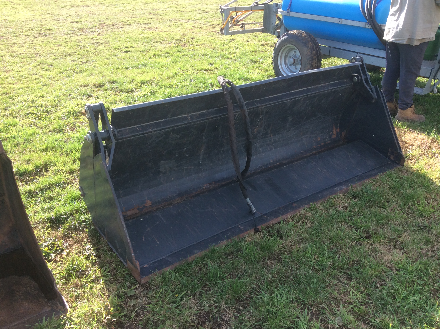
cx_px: 220
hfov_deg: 56.9
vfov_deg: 44.1
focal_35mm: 32
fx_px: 406
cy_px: 164
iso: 32
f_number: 2.4
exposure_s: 1/357
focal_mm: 3.3
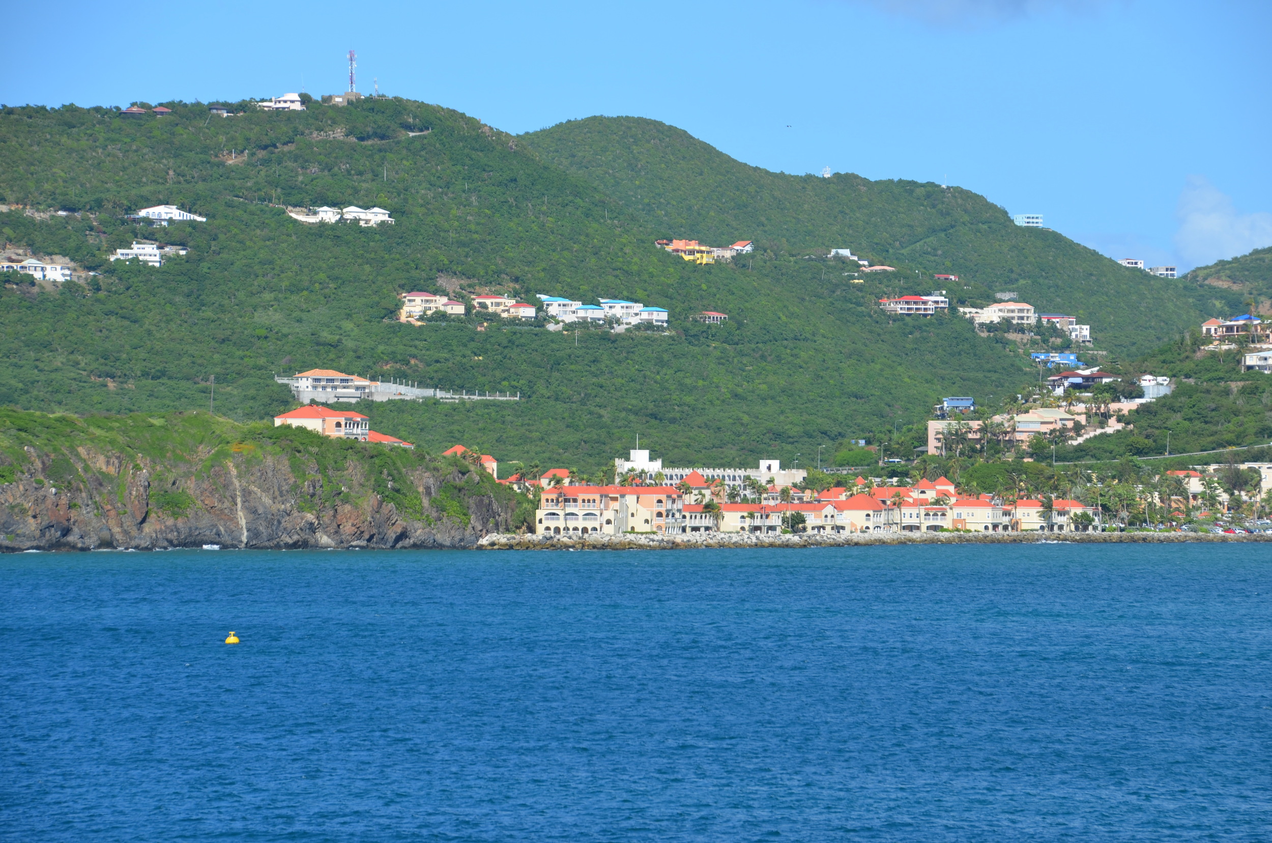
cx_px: 636
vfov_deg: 9.1
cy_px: 422
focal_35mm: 150
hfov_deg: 13.7
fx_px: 5289
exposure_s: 1/320
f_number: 9
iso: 100
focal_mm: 100
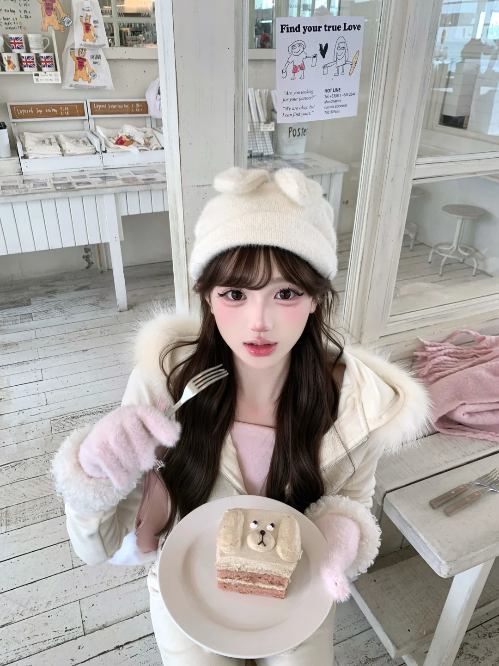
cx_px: 250
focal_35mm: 26
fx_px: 500
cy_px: 333
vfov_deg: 67.3
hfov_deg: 53.1
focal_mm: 4.25
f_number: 1.8
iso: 80
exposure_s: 1/120
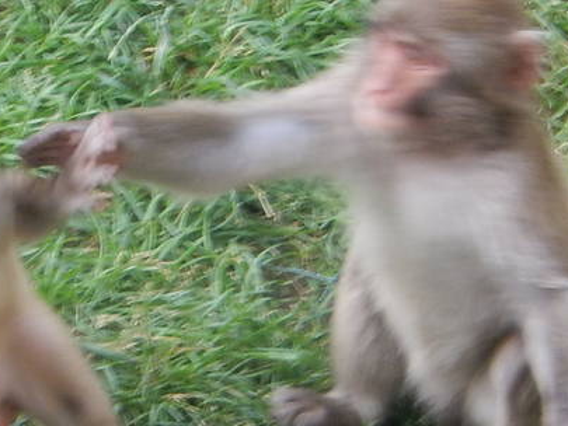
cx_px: 158
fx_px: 10964
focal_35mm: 668
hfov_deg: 3.0
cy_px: 348
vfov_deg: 2.2
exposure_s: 1/30
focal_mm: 30.3
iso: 160
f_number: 5.7
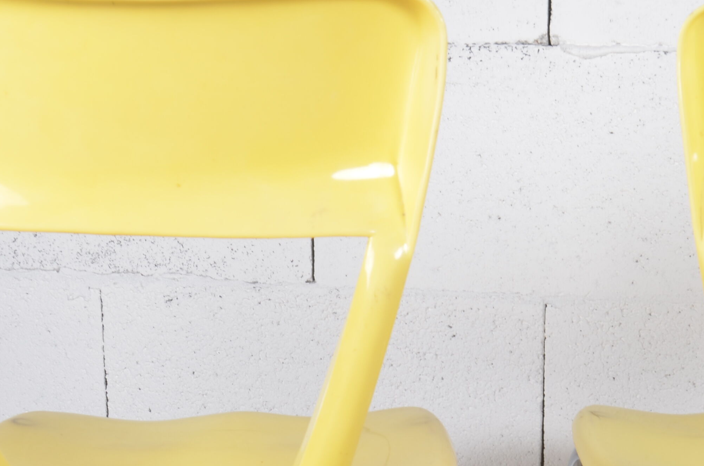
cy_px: 424
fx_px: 1371
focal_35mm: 70
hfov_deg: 28.4
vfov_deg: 19.0
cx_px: 521
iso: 100
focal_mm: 19
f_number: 11
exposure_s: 1/125
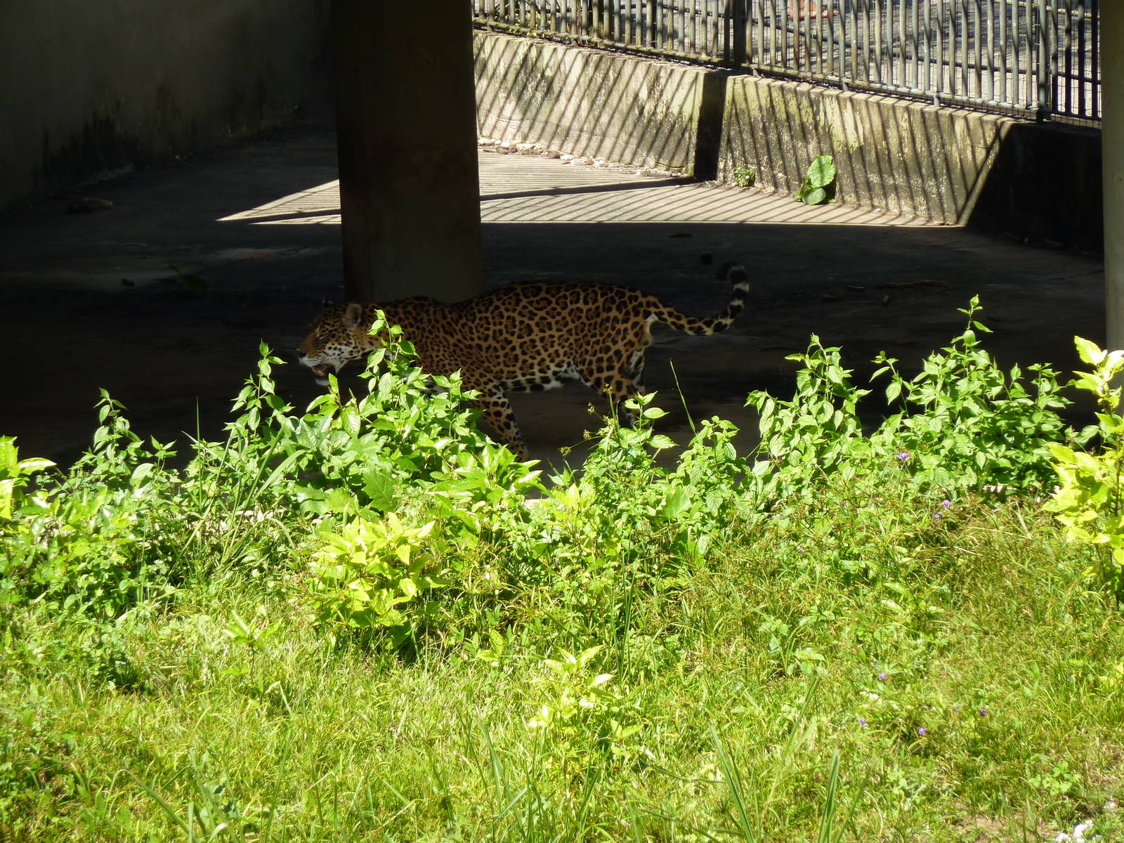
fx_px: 9741
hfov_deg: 6.6
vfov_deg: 5.0
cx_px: 562
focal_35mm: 300
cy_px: 422
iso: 80
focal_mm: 49.2
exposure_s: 1/160
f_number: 4.9
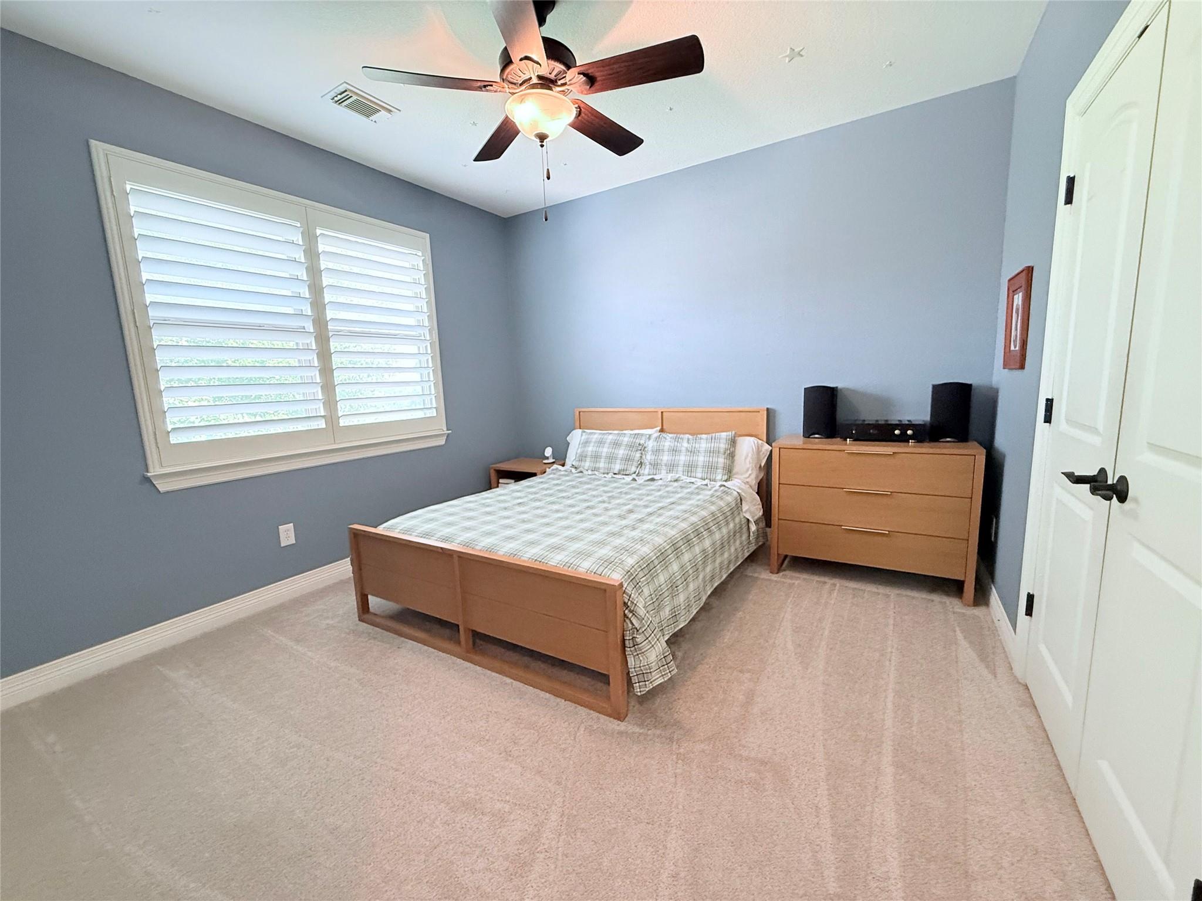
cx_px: 601
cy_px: 450
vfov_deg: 85.7
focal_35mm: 14
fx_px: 486
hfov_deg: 102.1
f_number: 2.2
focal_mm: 2.22
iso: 400
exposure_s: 1/60
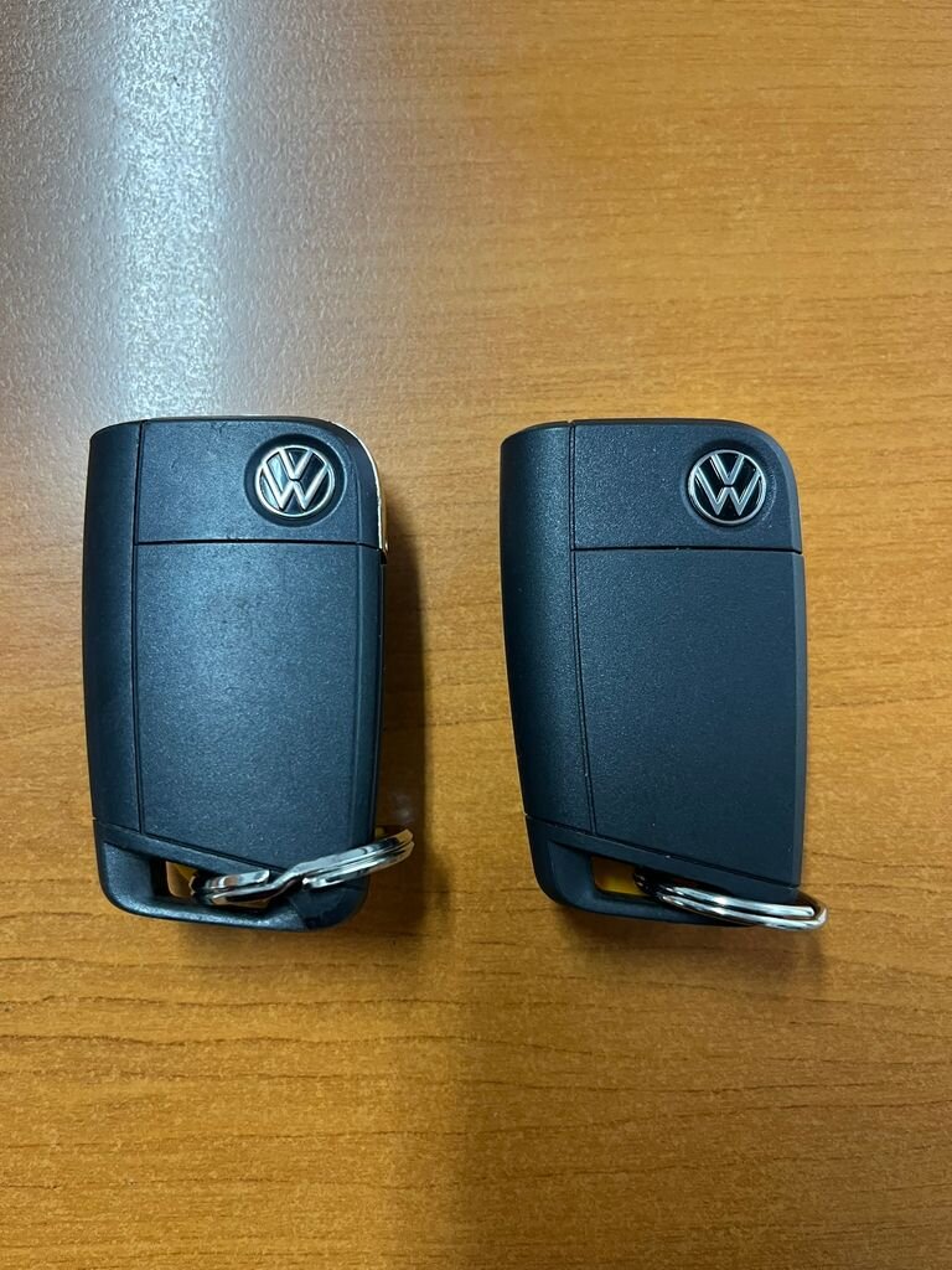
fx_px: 953
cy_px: 635
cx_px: 476
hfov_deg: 53.1
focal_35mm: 26
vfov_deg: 67.3
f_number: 1.6
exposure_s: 1/50
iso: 200
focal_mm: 5.1
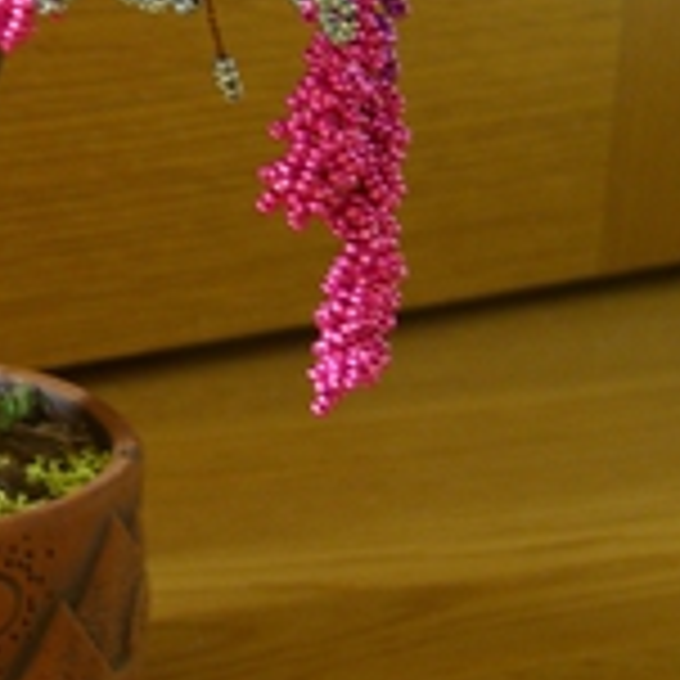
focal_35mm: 100
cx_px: -27
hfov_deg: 17.0
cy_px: 180
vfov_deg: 17.3
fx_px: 2222
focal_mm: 7.9
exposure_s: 1/8
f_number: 2.8
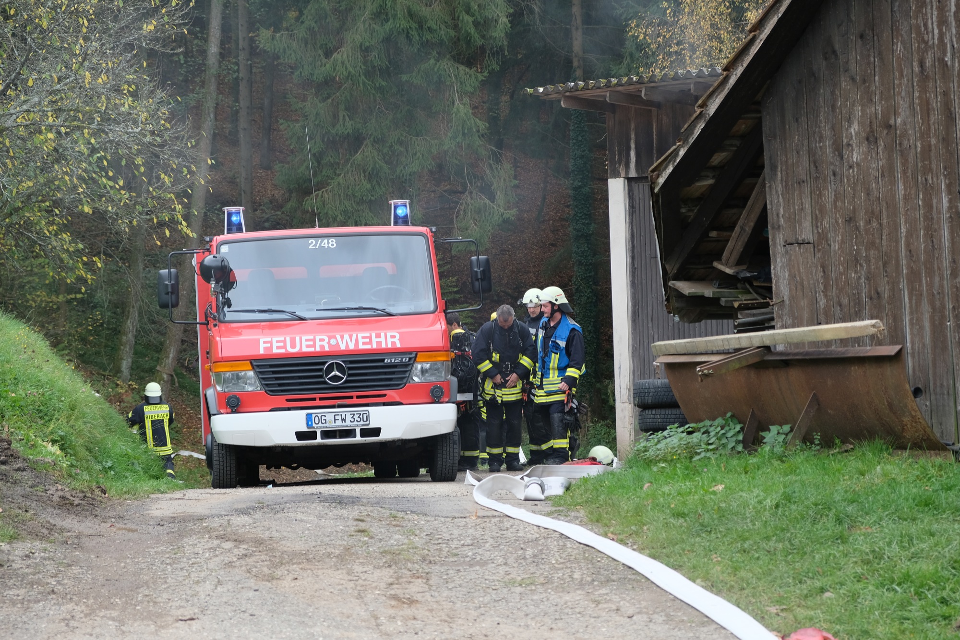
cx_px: 480
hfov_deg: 24.5
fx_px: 2213
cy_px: 320
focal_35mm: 83
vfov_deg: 16.5
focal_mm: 55
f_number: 4
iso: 400
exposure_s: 1/320
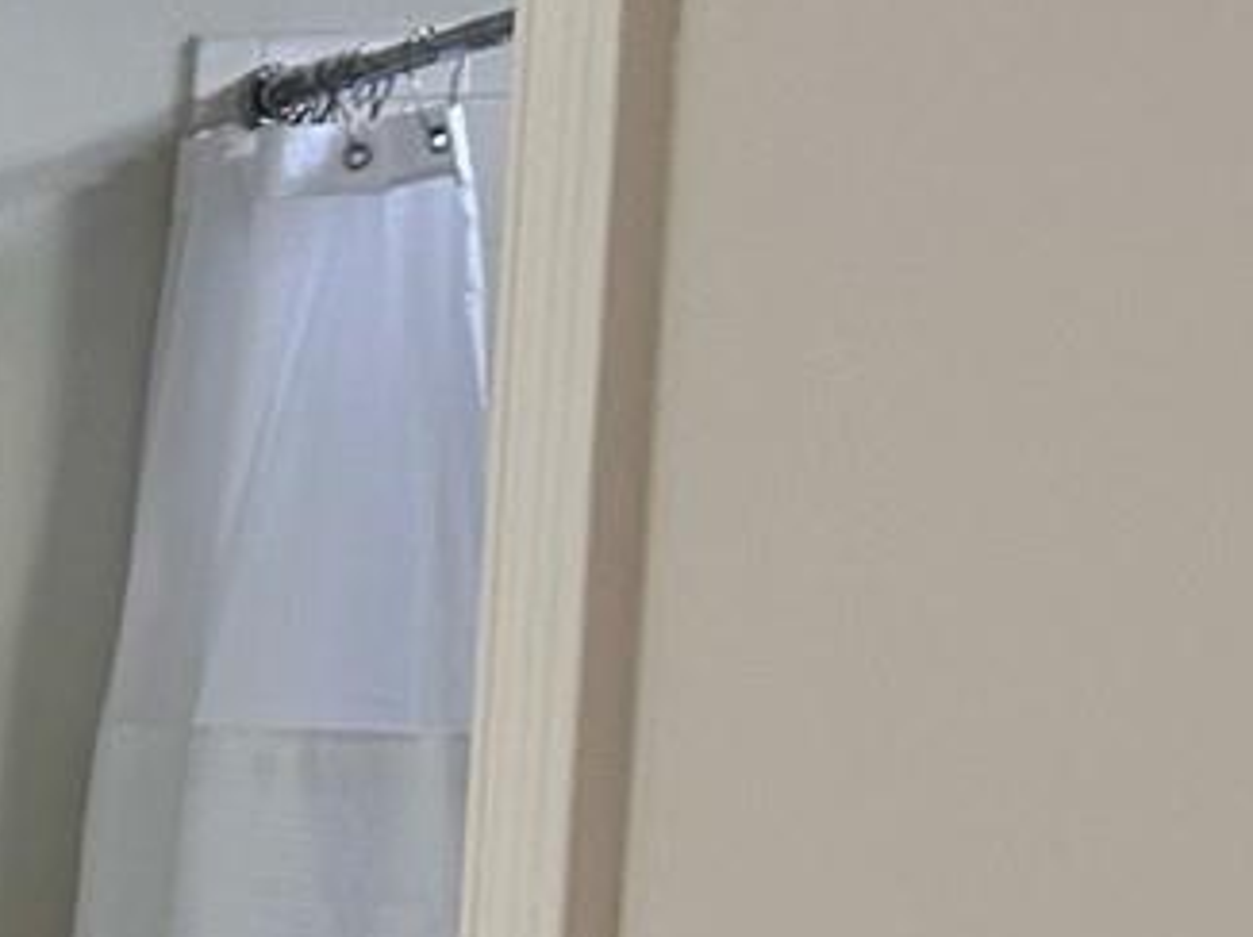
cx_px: -2118
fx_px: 5462
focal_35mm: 151
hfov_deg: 10.5
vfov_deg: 9.5
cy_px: 1394
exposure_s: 1/120
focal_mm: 6.86
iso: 100
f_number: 1.78
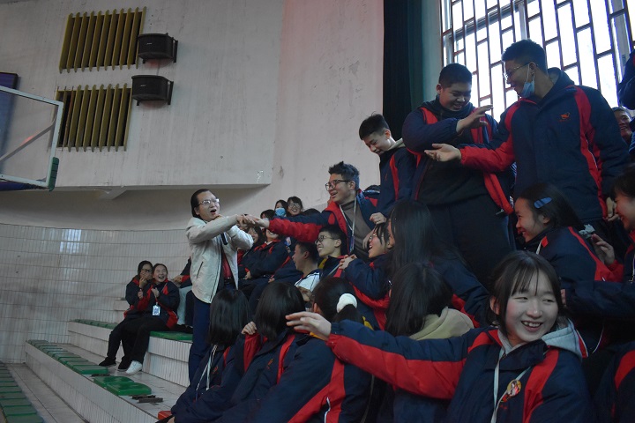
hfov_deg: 67.4
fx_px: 476
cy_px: 212
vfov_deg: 47.9
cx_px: 318
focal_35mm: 27
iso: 3200
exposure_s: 1/160
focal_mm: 18
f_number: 3.5
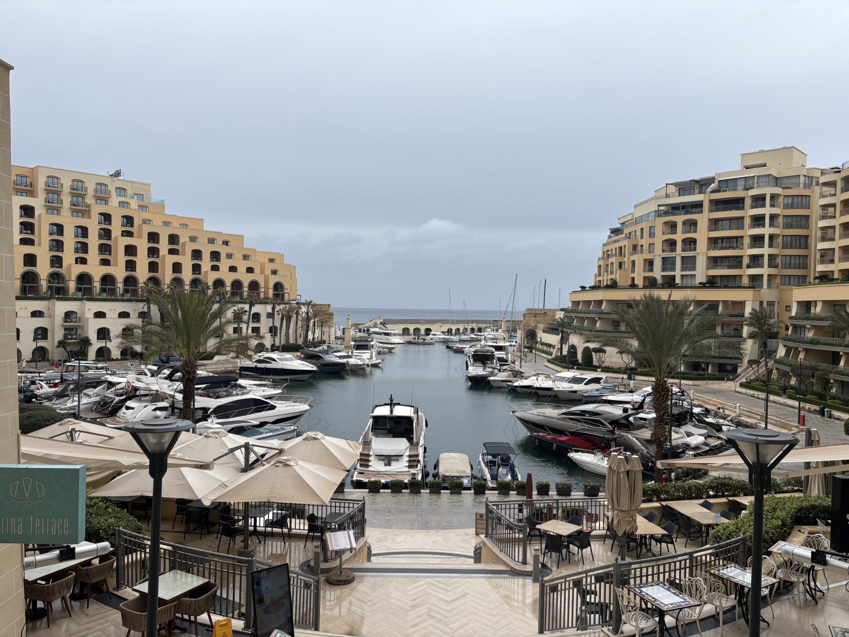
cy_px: 318
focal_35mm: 26
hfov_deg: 67.3
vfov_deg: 53.1
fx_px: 638
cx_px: 424
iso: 50
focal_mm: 5.96
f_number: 1.6
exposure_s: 1/3205
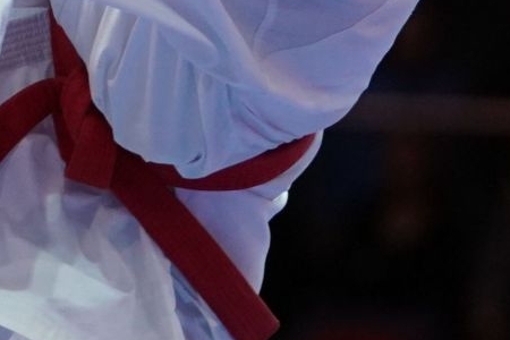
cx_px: -142
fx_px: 11106
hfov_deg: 2.6
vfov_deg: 1.8
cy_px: -330
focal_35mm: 784
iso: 3200
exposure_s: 1/1000
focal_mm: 131
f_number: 2.8
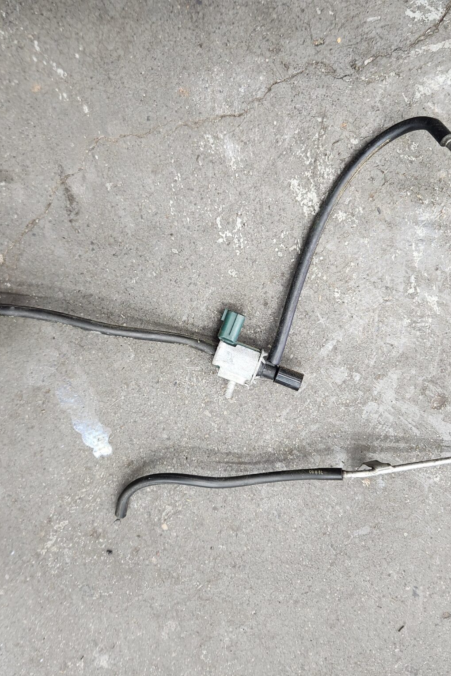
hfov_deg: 41.1
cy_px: 339
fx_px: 601
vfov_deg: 58.7
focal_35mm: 32
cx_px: 212
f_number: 1.8
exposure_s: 1/120
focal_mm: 5.4
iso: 250
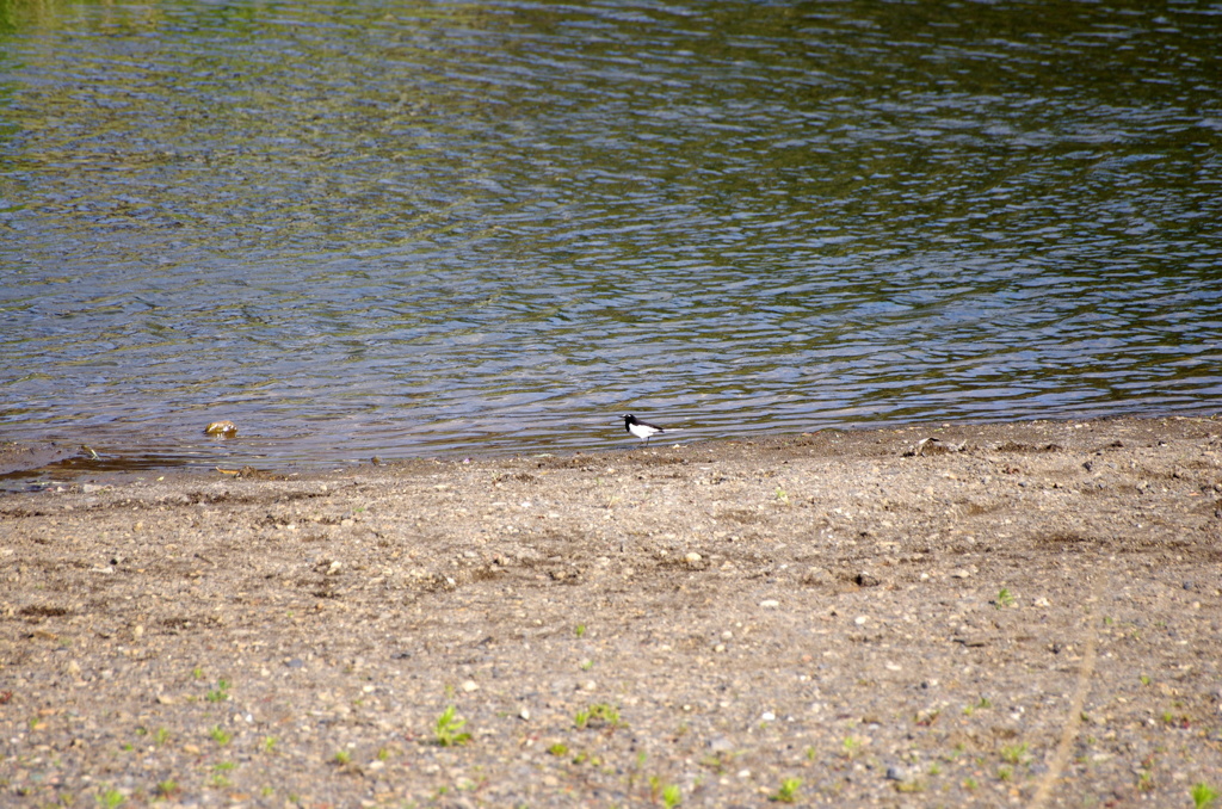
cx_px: 611
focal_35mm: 450
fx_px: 15242
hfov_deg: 4.6
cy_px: 404
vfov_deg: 3.0
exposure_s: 1/320
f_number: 5.6
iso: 100
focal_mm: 300
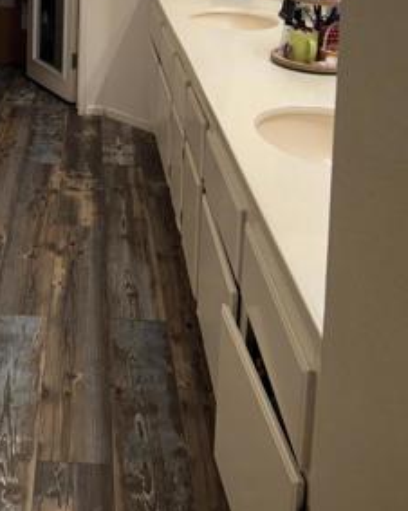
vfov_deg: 31.3
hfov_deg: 27.9
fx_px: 801
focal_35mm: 53
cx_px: 76
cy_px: -58
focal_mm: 6.76
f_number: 1.78
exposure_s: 1/120
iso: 160
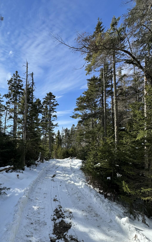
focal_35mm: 18
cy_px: 137
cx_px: 55
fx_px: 119
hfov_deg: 63.9
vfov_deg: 90.6
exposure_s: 1/1449
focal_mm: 2.22
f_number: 2.2
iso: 40
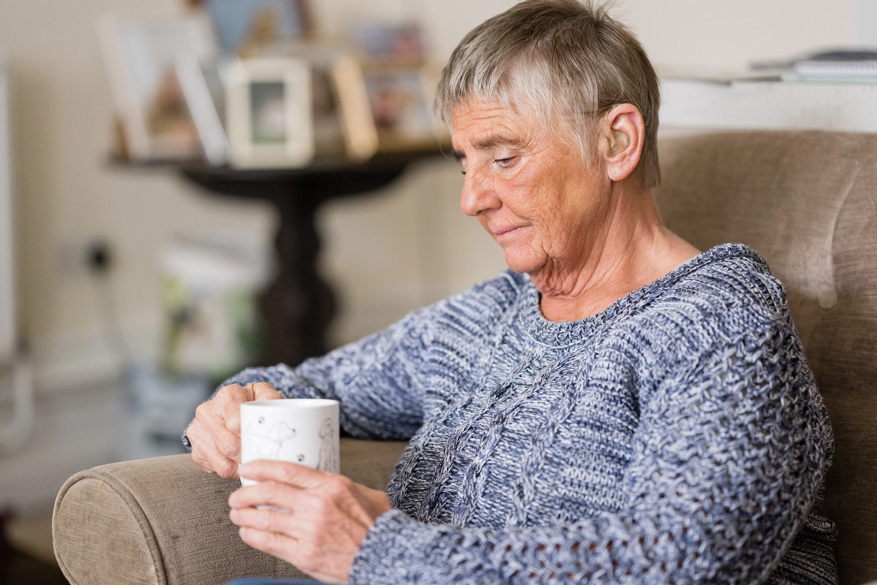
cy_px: 292
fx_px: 2071
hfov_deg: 23.9
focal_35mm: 85
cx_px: 438
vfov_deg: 16.1
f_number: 1.8
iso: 2500
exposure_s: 1/640
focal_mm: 85
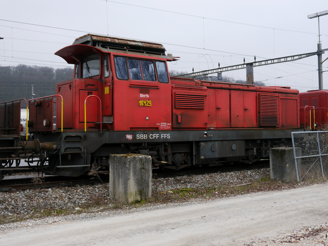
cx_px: 170
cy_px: 115
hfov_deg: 42.1
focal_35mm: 45
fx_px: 426
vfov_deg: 32.2
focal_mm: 21
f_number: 5.6
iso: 160
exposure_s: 1/160
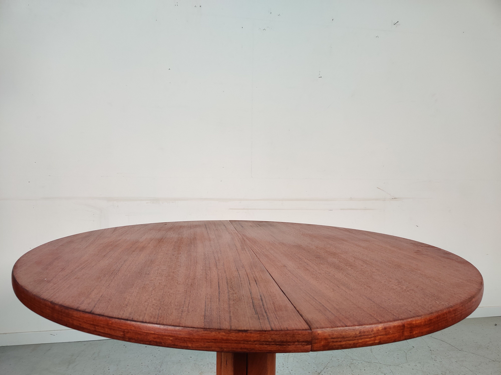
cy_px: 188
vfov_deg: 51.4
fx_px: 391
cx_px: 250
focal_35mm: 27
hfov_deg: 65.3
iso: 200
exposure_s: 1/100
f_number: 1.65
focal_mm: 4.75
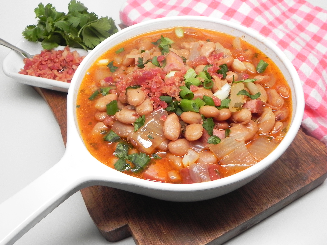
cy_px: 122
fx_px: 350
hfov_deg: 50.1
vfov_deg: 38.7
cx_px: 164
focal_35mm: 37
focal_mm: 6.6
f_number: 4
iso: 194
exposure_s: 1/30.6
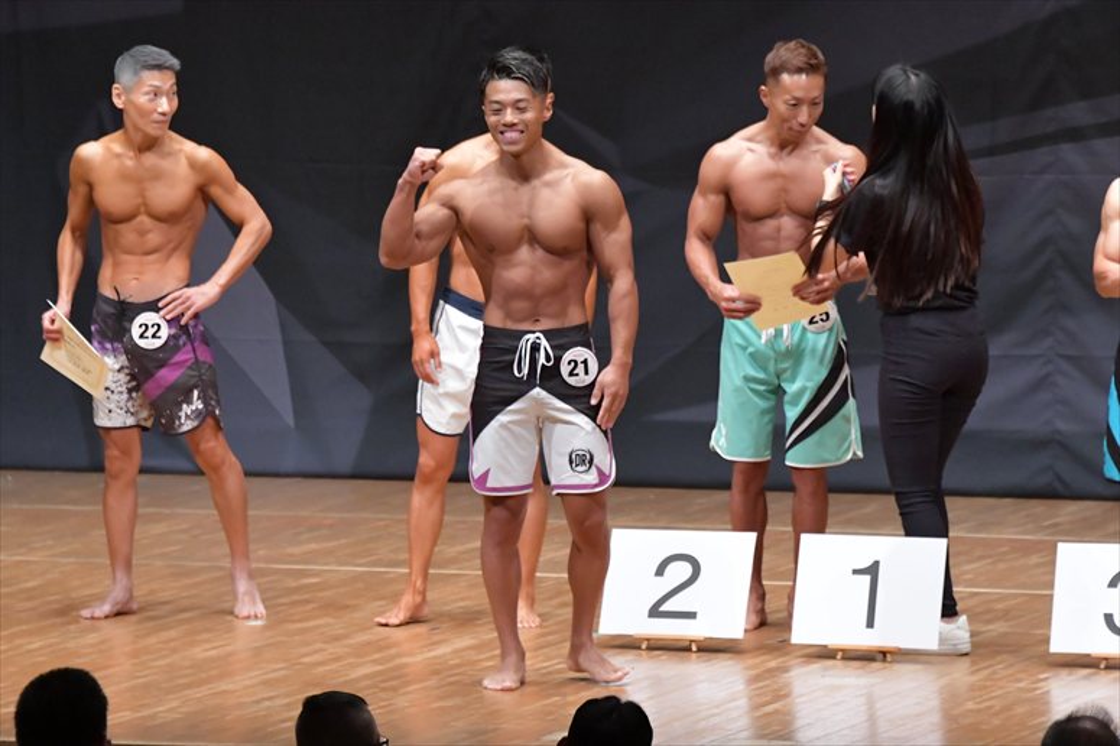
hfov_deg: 7.2
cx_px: 560
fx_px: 8862
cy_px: 373
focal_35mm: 285
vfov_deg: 4.8
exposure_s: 1/400
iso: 8000
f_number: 5.6
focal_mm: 190
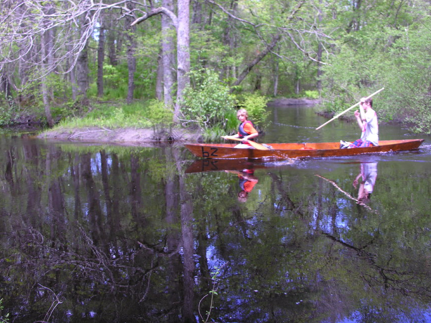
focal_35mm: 36
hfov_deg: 51.4
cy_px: 158
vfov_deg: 39.7
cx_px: 212
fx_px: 448
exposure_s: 1/125
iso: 50
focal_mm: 8.9
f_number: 2.8
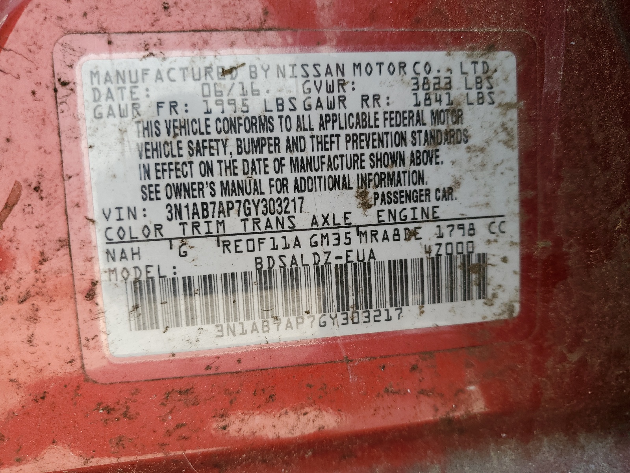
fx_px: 473
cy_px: 236
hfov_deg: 67.3
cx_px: 315
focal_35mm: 26
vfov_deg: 53.1
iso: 50
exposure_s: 1/233
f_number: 1.5
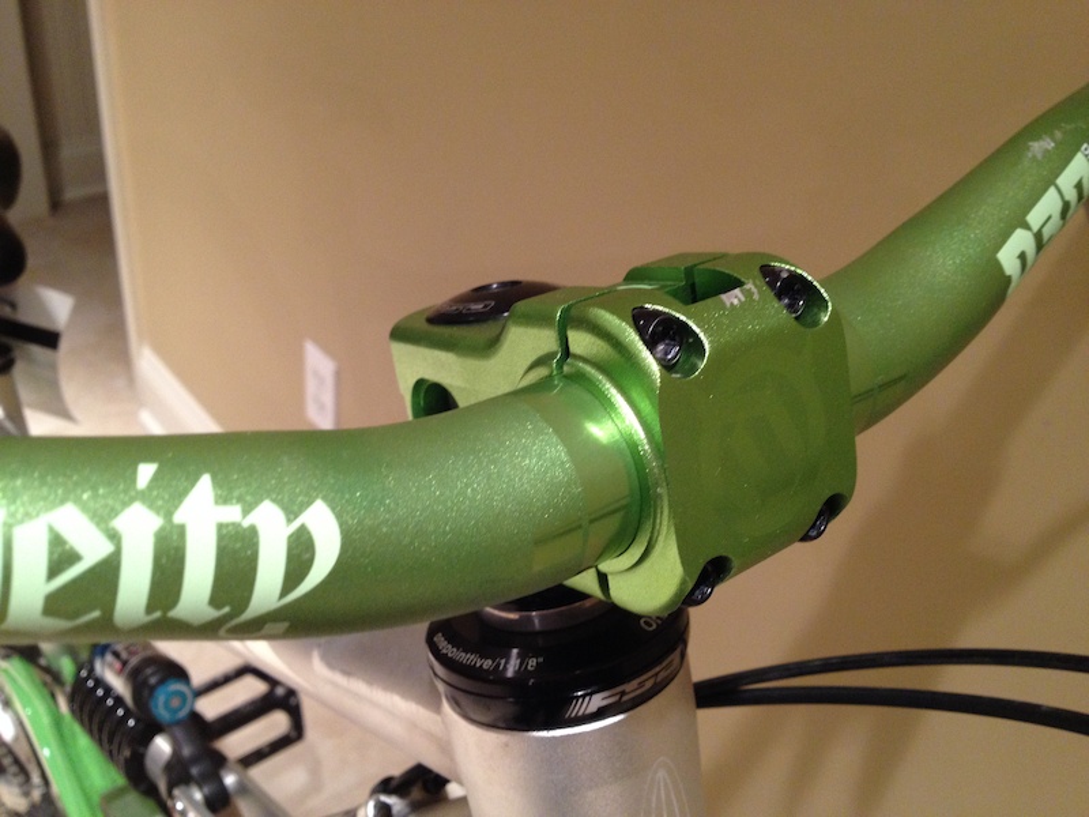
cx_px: 544
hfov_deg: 52.6
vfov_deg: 40.7
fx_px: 1101
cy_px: 408
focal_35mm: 35
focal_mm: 4.28
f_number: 2.4
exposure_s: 1/20
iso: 200
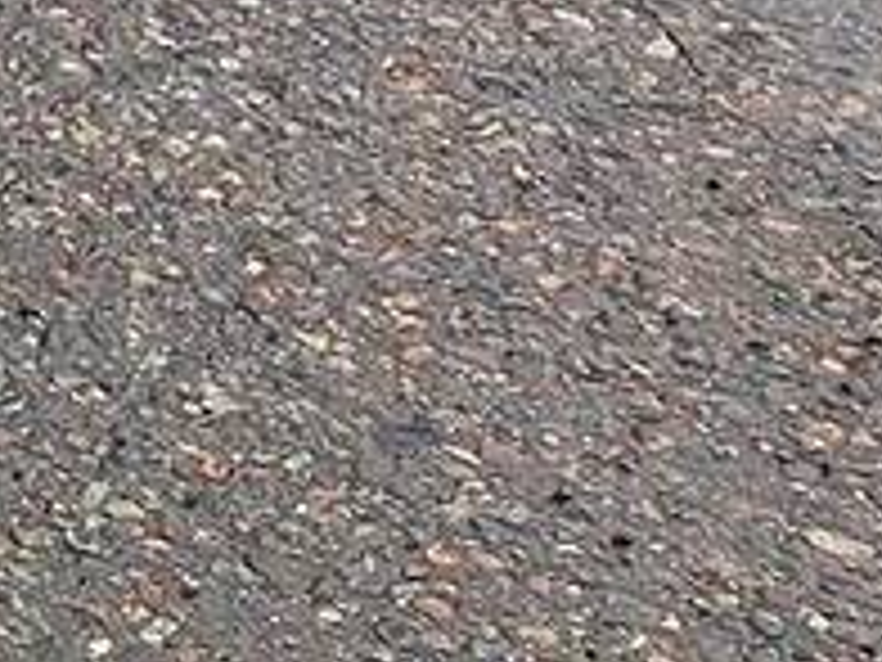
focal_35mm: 169
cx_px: -1966
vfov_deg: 7.5
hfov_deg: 8.9
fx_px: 4306
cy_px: -1441
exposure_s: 1/100
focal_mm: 5.54
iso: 80
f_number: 1.8
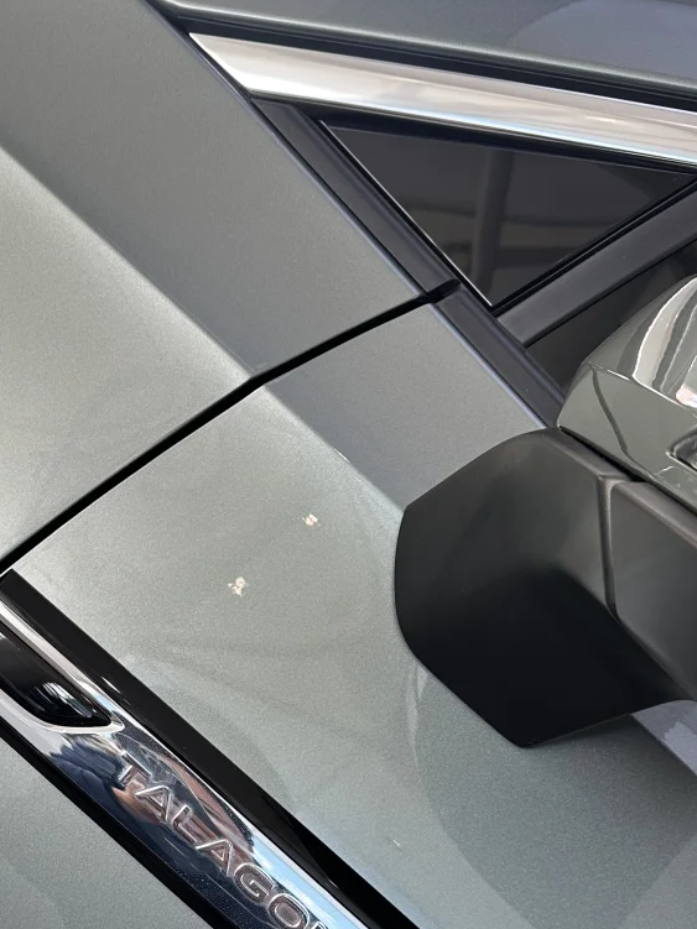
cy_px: 679
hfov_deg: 30.3
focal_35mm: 46
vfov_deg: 40.3
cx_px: 87
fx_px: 1235
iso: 80
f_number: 1.78
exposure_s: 1/100
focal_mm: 6.86
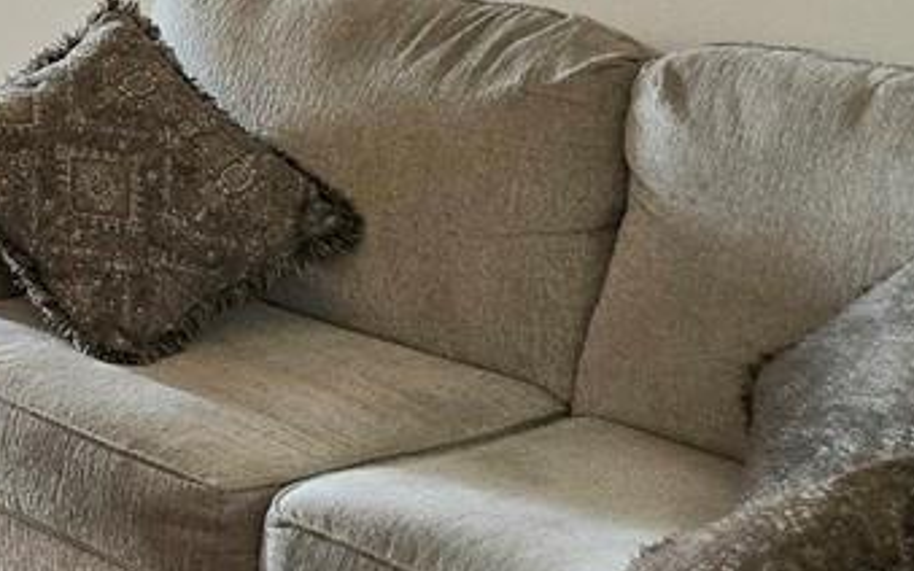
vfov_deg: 10.4
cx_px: -1114
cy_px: -584
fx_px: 2865
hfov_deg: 14.0
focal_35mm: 115
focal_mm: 6.3
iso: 320
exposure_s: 1/120
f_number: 1.7
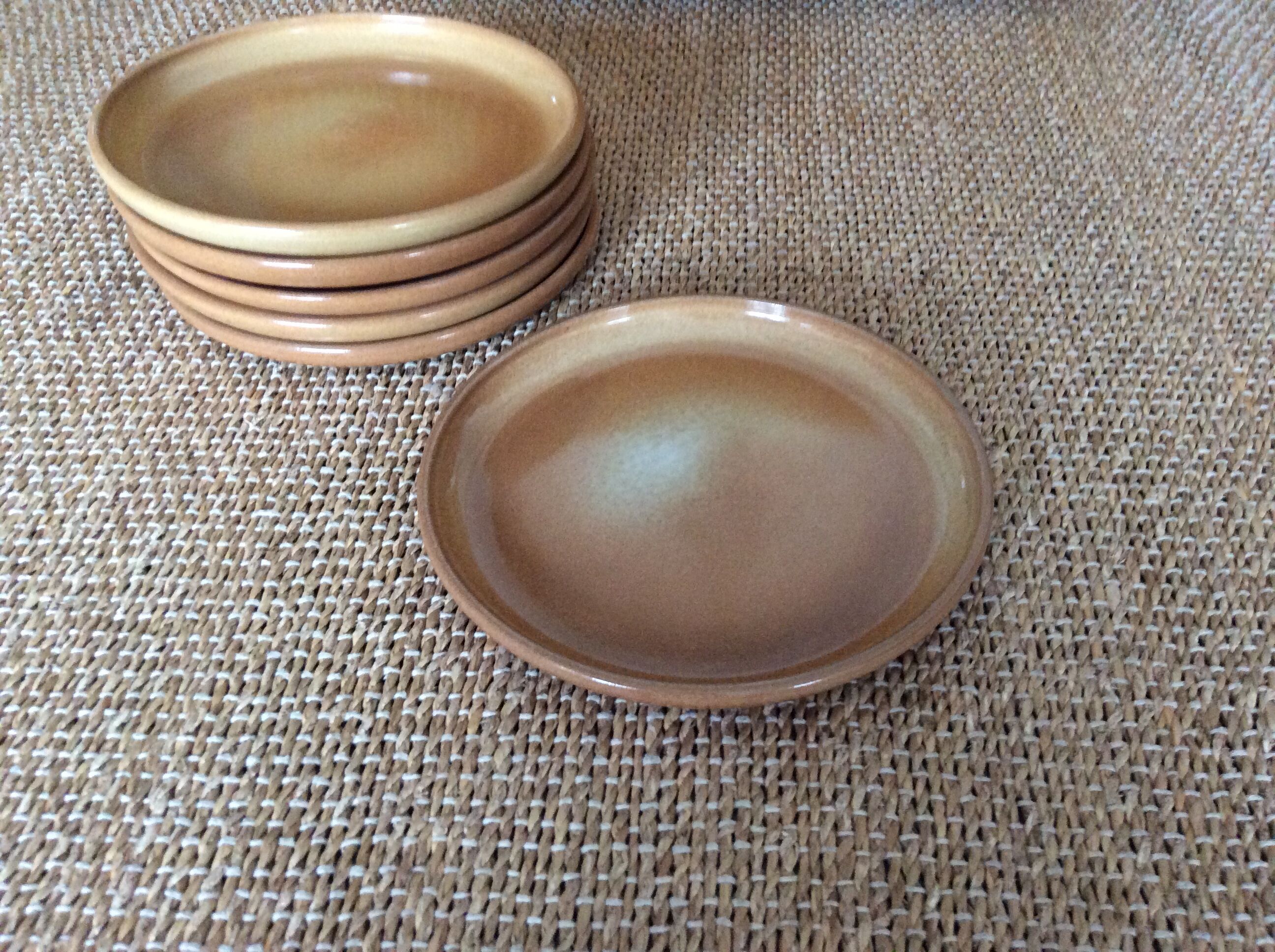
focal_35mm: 32
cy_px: 476
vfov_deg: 44.1
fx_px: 1177
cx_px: 638
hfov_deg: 56.9
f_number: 2.4
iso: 250
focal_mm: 3.3
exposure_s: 1/25
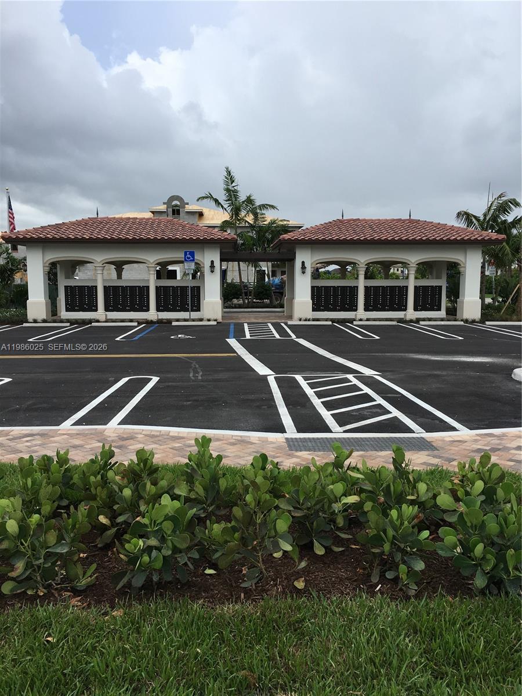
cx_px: 261
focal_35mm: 29
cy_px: 348
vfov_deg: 61.7
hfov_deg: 48.2
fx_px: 583
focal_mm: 4.15
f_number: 2.2
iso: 25
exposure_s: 1/1148
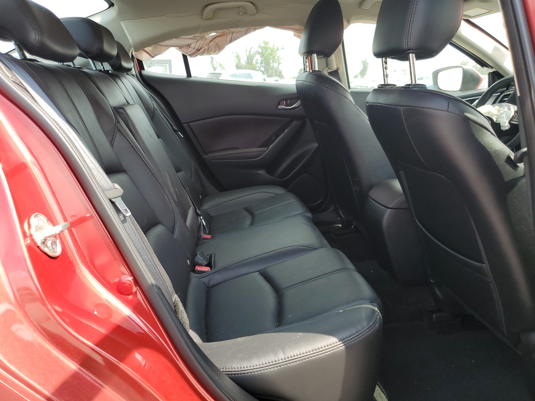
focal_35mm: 26
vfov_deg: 53.1
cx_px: 268
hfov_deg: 67.3
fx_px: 402
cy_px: 200
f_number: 1.5
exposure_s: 1/455
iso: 50
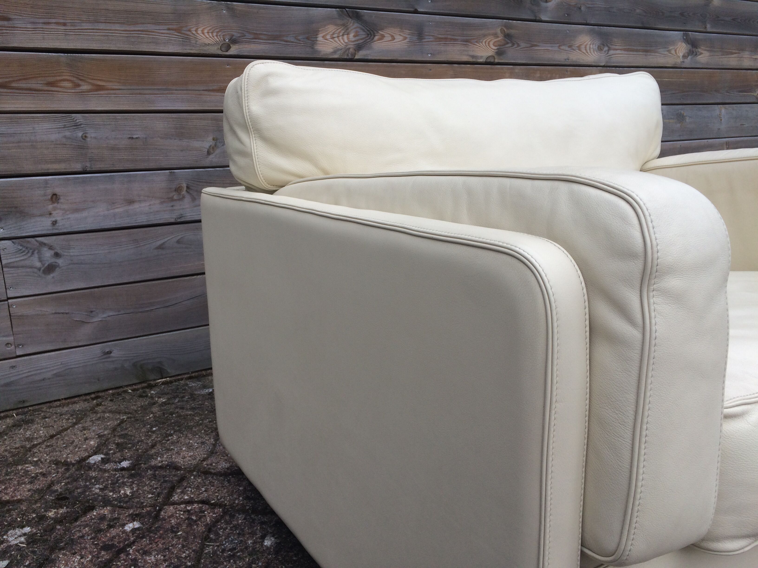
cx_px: 379
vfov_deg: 48.2
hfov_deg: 61.7
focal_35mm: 29
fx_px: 635
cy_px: 284
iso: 32
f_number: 2.2
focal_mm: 4.15
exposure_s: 1/151
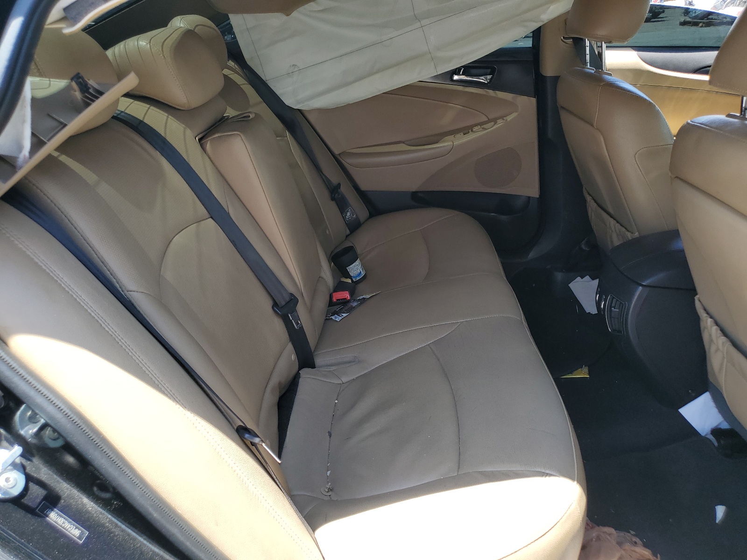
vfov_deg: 53.1
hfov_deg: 67.3
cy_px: 280
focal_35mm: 26
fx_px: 561
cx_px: 374
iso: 50
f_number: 1.5
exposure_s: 1/278
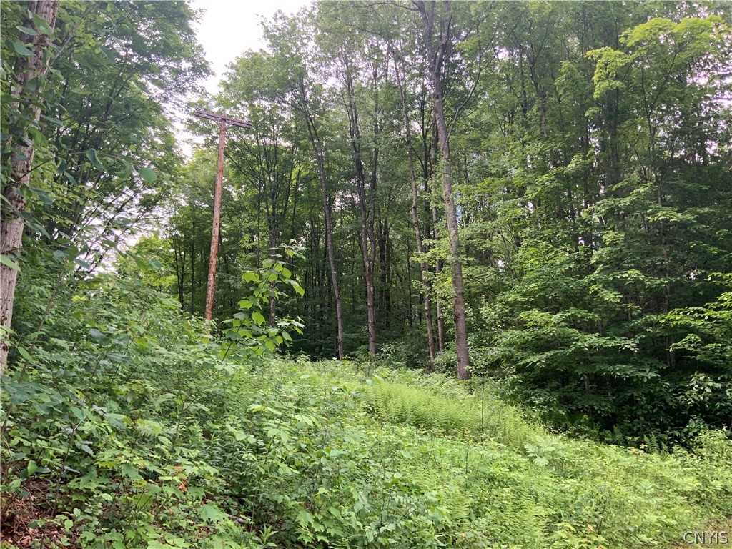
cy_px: 274
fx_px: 613
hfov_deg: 61.7
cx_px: 366
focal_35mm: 29
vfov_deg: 48.2
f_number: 1.8
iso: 20
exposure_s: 1/122
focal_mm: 3
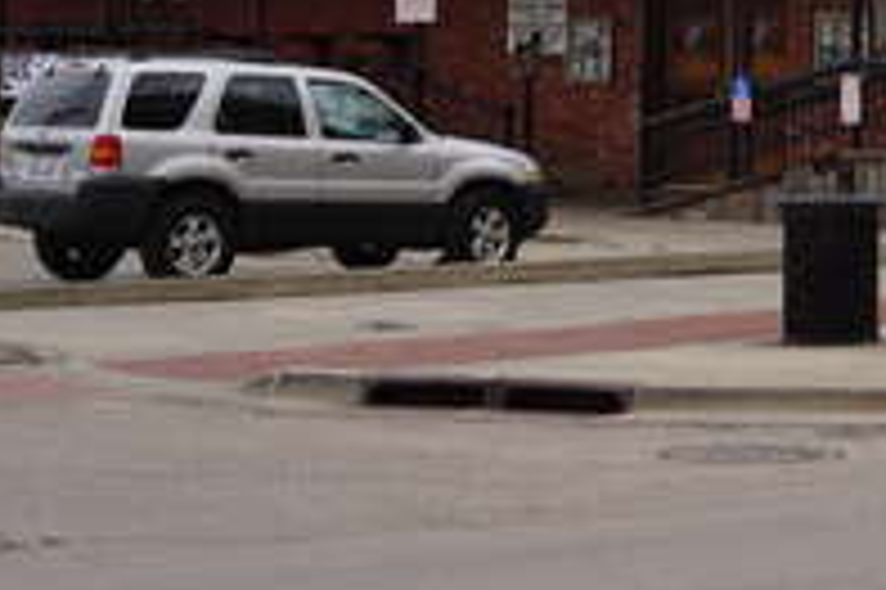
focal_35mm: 146
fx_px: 3590
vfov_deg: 9.2
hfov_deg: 13.5
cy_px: -178
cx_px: 1210
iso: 100
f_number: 11
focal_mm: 24
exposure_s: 1/160
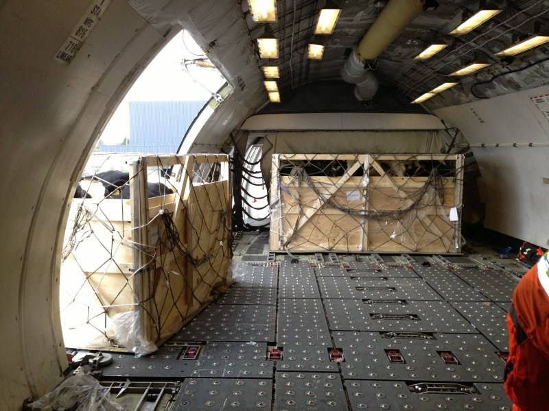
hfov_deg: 55.4
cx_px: 274
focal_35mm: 33
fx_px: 523
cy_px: 206
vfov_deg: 42.9
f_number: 2.4
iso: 125
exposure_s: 1/120
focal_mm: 4.13
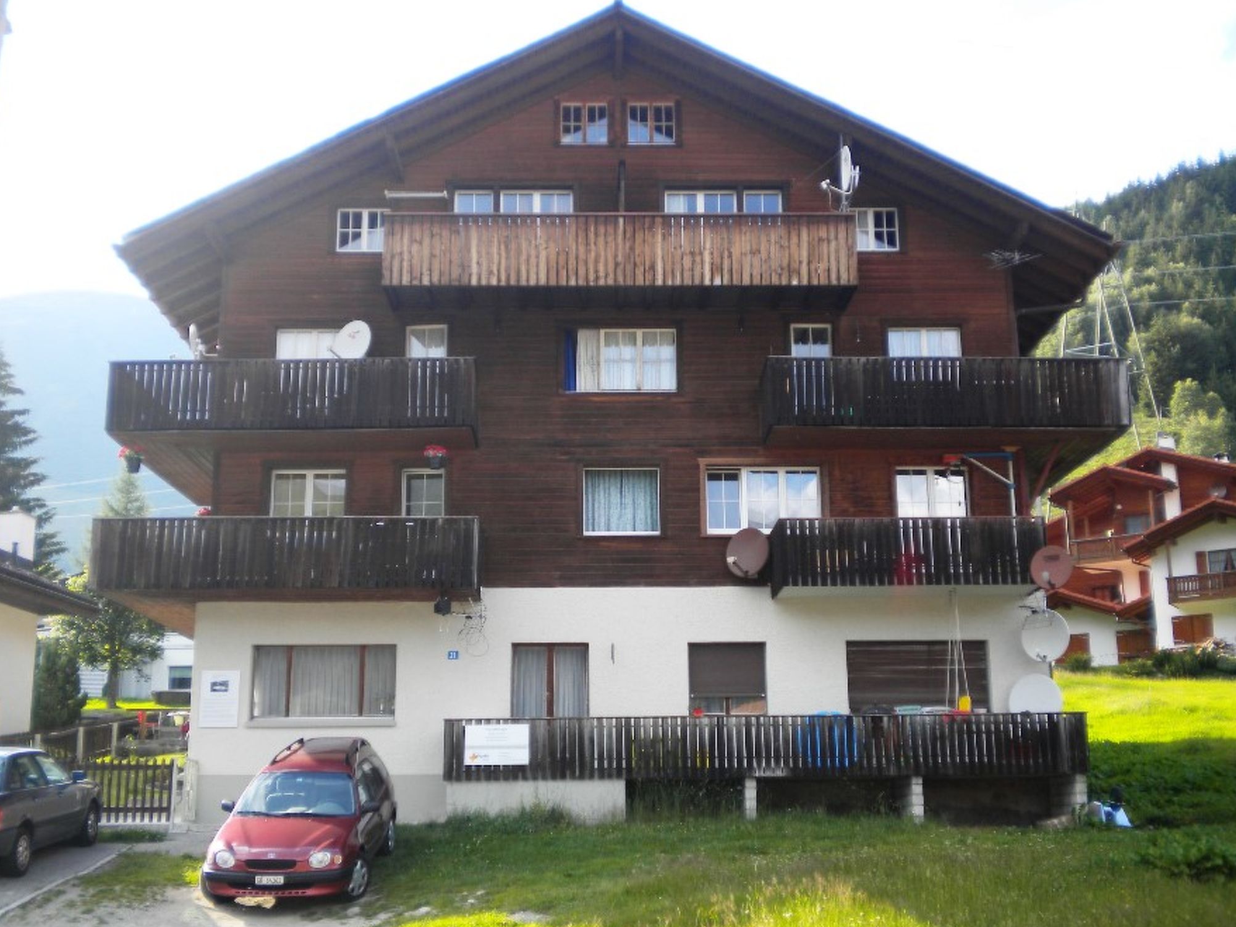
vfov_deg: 34.3
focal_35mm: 42
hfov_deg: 44.8
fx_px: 1500
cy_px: 463
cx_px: 623
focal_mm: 7.4
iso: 80
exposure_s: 1/220
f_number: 3.5
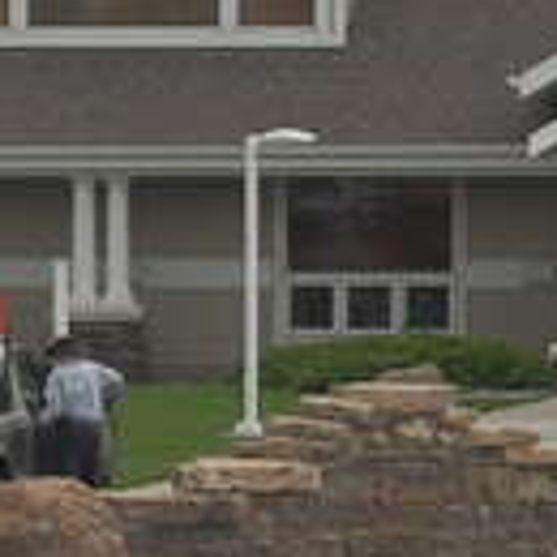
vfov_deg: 4.2
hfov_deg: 4.2
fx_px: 7528
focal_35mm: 414
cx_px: 540
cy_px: 24
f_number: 5.6
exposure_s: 1/500
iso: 400
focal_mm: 55
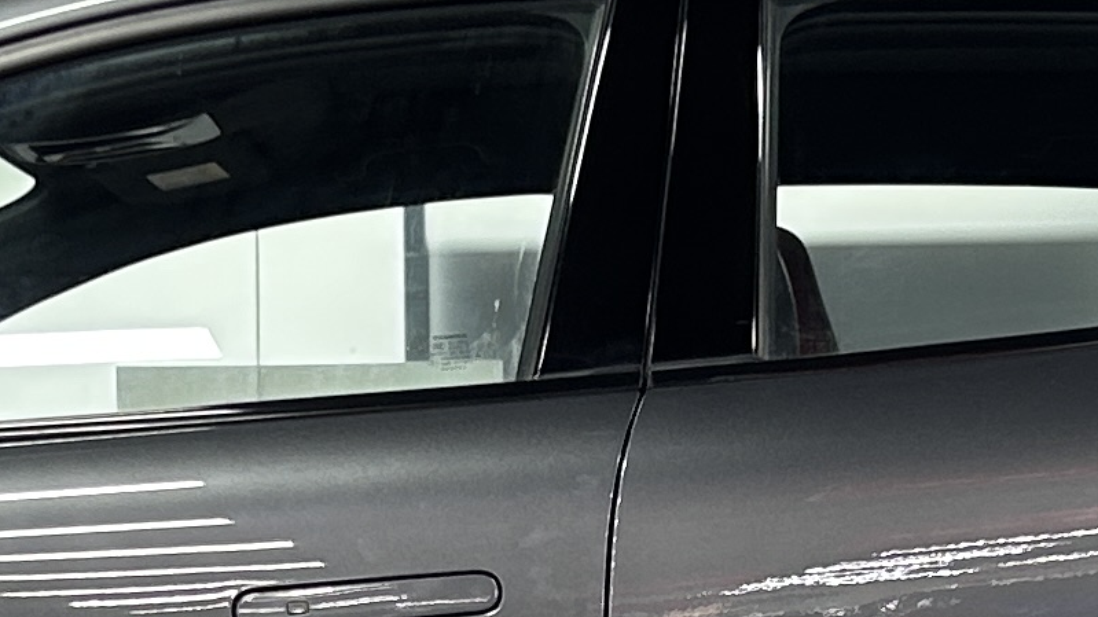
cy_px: 781
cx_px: 437
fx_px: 4162
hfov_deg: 15.0
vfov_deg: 8.4
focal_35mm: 143
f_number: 1.5
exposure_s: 1/50
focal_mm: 5.7
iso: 80
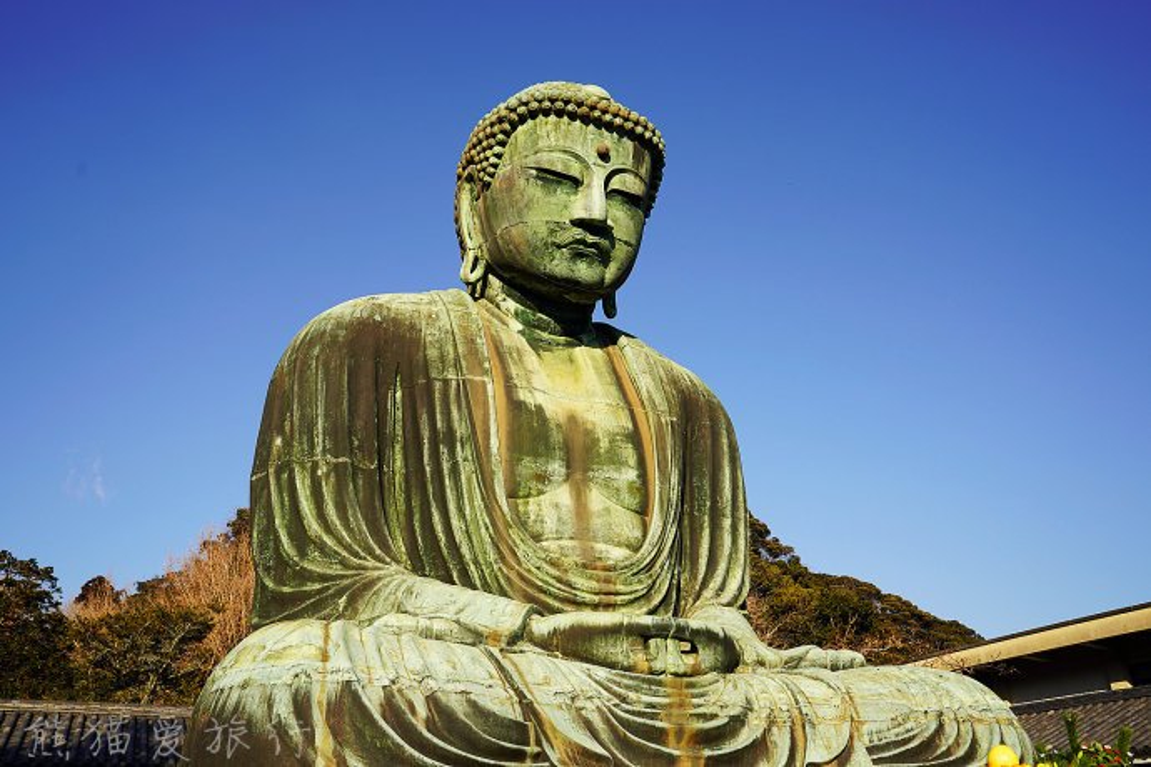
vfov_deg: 42.3
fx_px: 991
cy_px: 384
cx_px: 576
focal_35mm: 31
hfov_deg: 60.3
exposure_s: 1/250
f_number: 8
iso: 100
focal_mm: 31
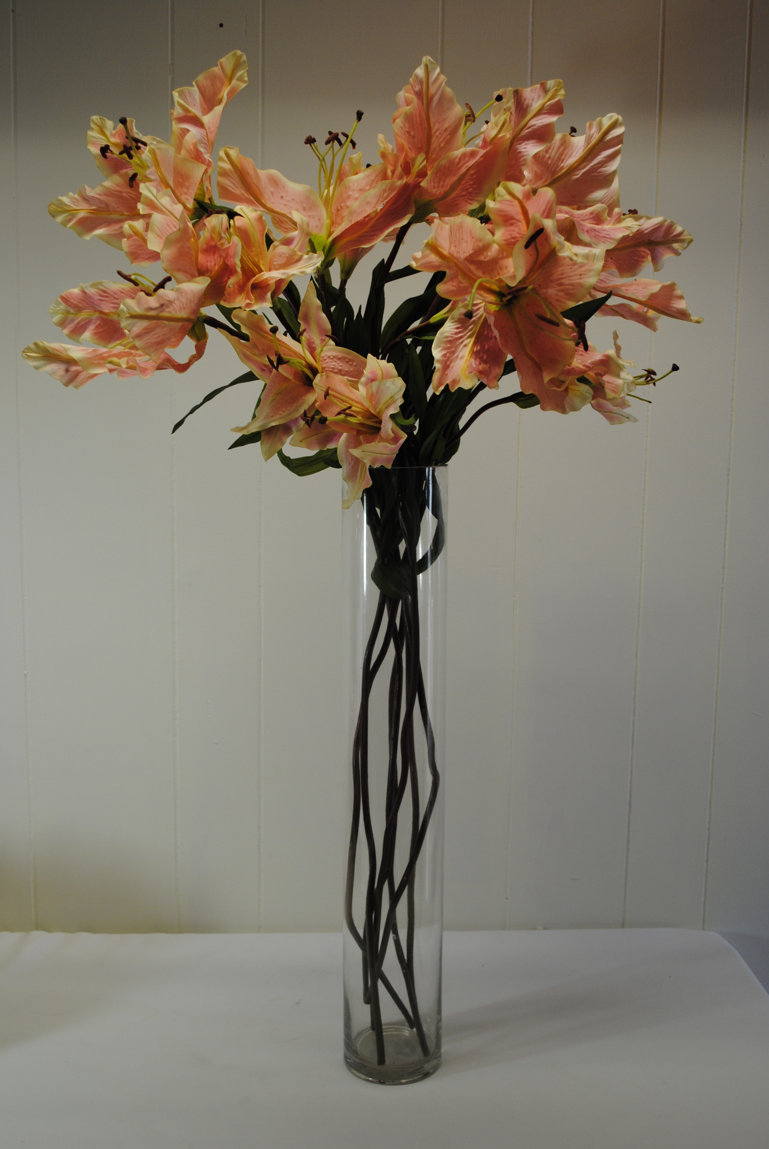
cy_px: 574
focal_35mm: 39
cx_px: 384
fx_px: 1246
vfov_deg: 49.5
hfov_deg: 34.3
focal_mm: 26
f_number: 4.2
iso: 200
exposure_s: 1/40
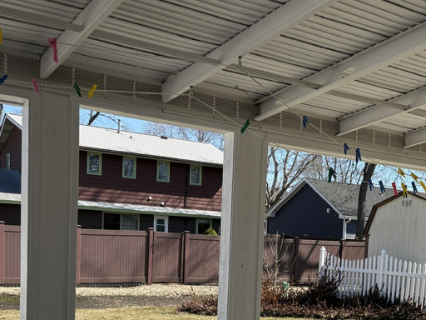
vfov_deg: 26.9
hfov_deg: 35.8
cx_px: 331
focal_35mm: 52
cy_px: 300
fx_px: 640
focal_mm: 5.96
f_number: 1.6
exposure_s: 1/2747
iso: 50
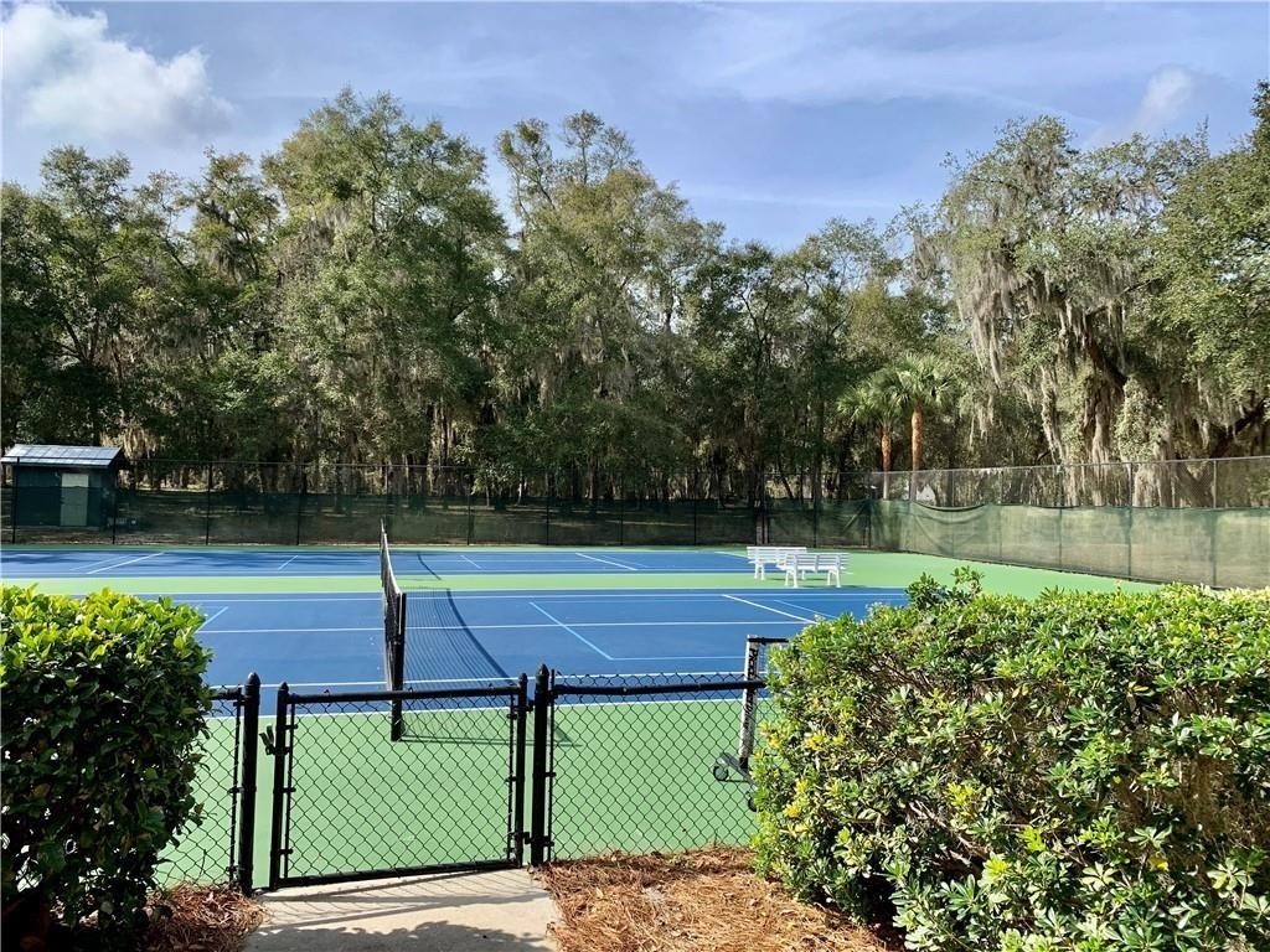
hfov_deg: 67.3
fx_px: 954
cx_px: 635
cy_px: 476
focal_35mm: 26
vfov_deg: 53.1
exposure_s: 1/1220
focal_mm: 4.25
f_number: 1.8
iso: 25
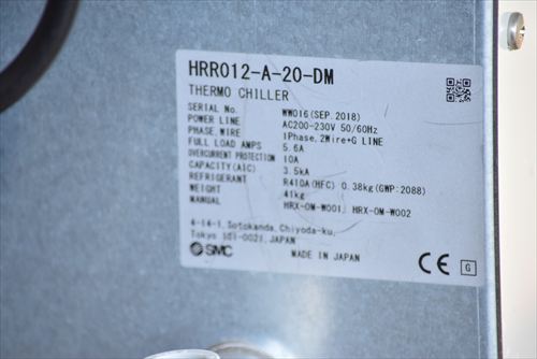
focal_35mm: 315
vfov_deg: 4.4
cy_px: 180
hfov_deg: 6.5
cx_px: 268
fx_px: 4701
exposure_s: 1/500
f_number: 6.3
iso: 1250
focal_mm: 210
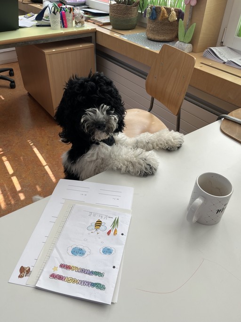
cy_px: 161
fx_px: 241
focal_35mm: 26
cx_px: 120
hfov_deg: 53.0
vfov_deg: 67.3
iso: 32
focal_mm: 5.1
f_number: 1.6
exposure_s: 1/135
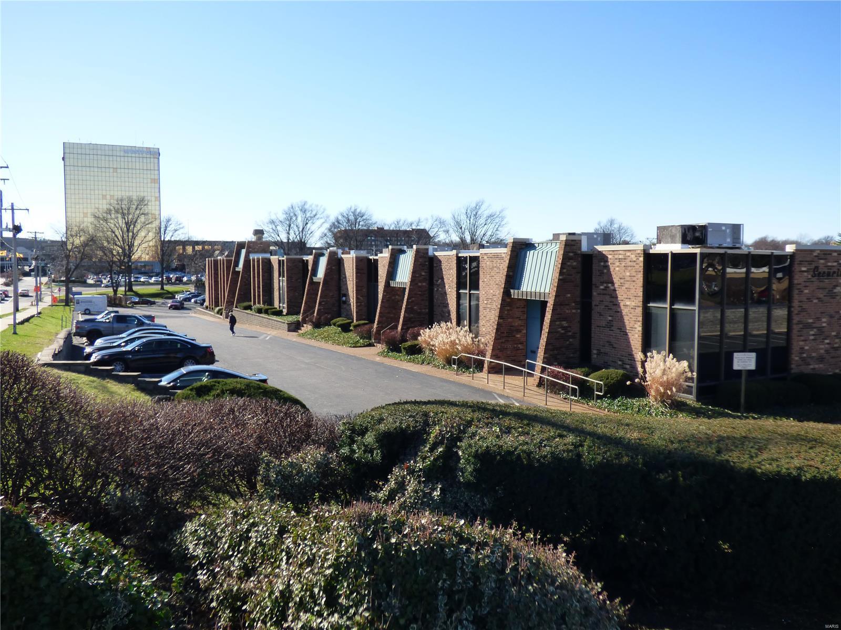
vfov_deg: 48.2
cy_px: 315
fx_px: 705
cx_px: 420
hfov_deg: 61.7
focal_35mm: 29
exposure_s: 1/800
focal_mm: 5.04
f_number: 3.2
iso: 160
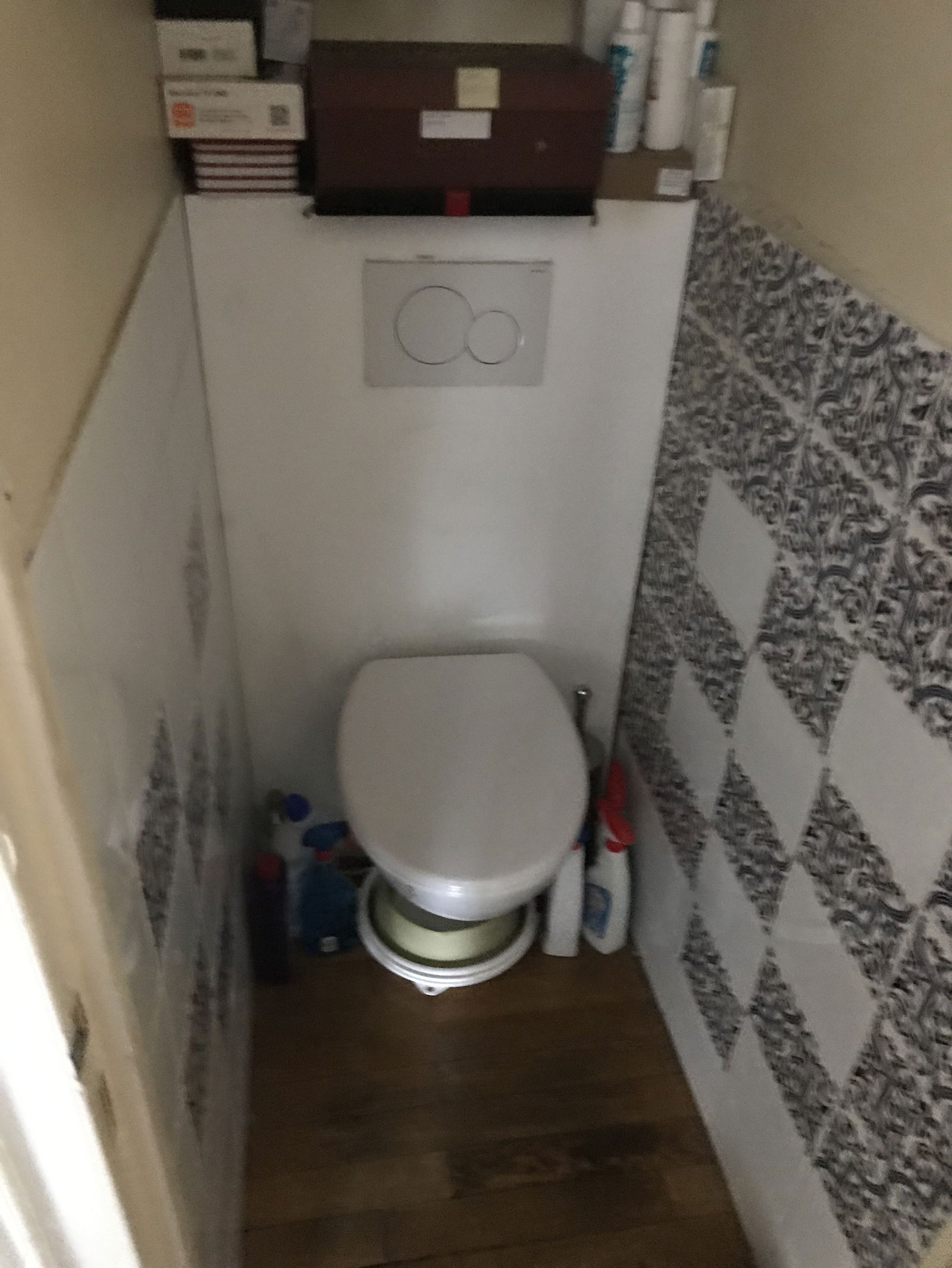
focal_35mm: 28
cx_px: 476
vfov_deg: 63.4
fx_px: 1027
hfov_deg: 49.7
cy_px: 634
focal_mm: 3.99
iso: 125
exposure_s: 1/4
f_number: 1.8
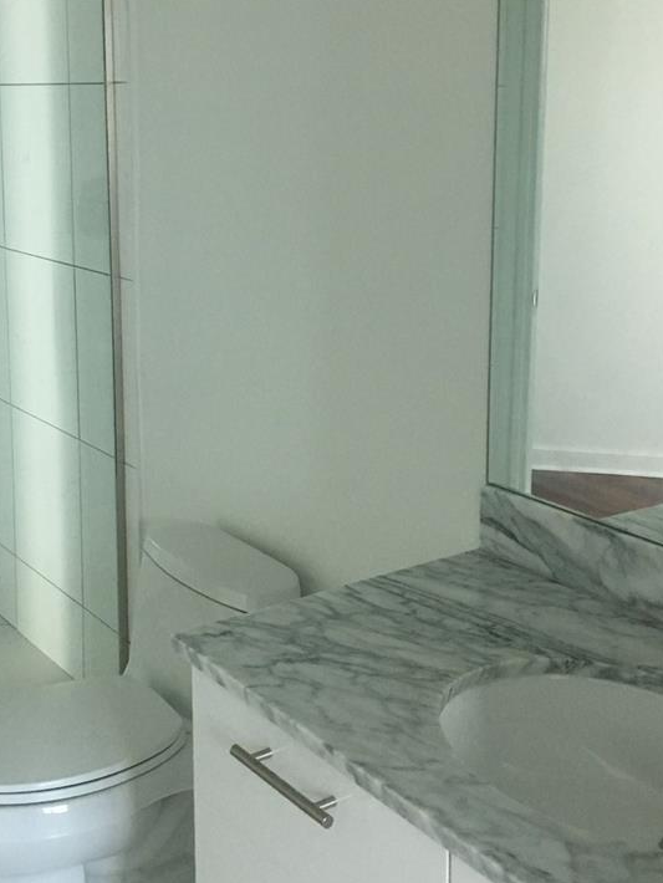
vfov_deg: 38.5
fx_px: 1251
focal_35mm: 49
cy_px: 300
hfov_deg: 29.6
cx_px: 272
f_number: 2.2
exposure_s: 1/30
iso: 100
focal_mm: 4.15
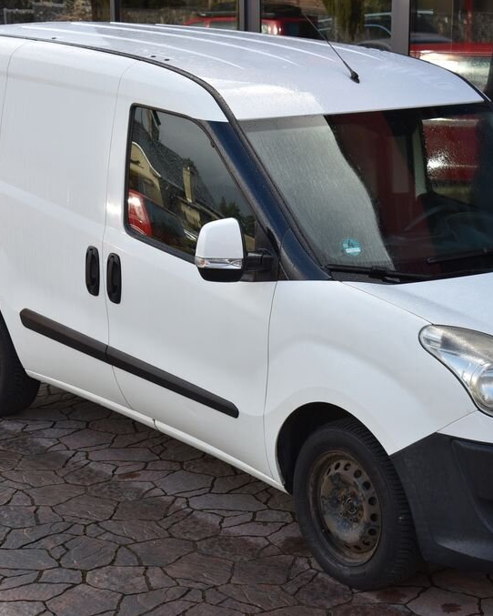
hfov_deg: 17.4
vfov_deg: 21.7
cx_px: 343
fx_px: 1604
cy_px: 306
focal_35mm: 88
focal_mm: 62
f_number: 8
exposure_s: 1/250
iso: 500
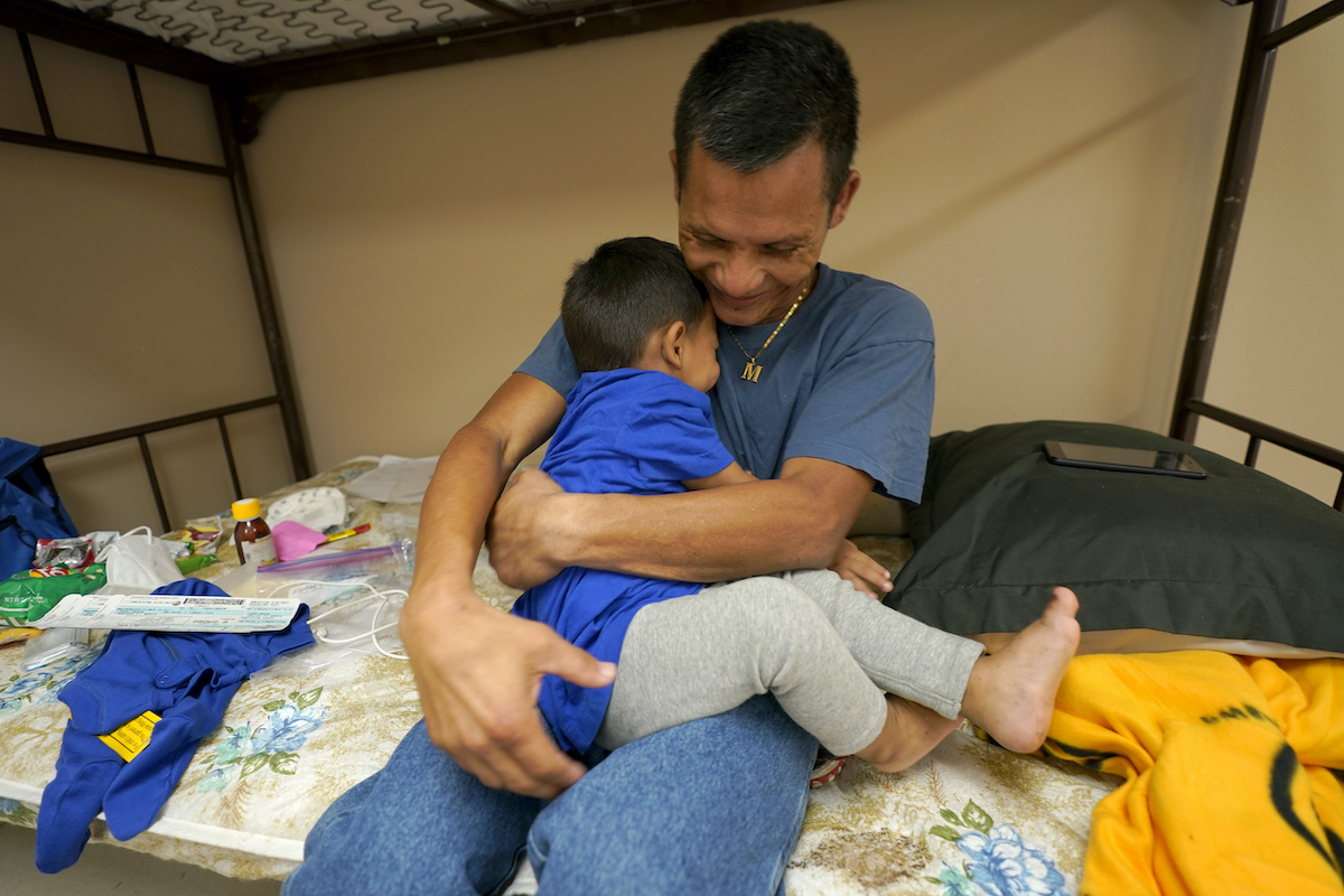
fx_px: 597
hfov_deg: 96.7
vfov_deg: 73.7
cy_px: 448
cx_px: 672
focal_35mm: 16
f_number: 2.8
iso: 320
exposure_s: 1/40
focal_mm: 16
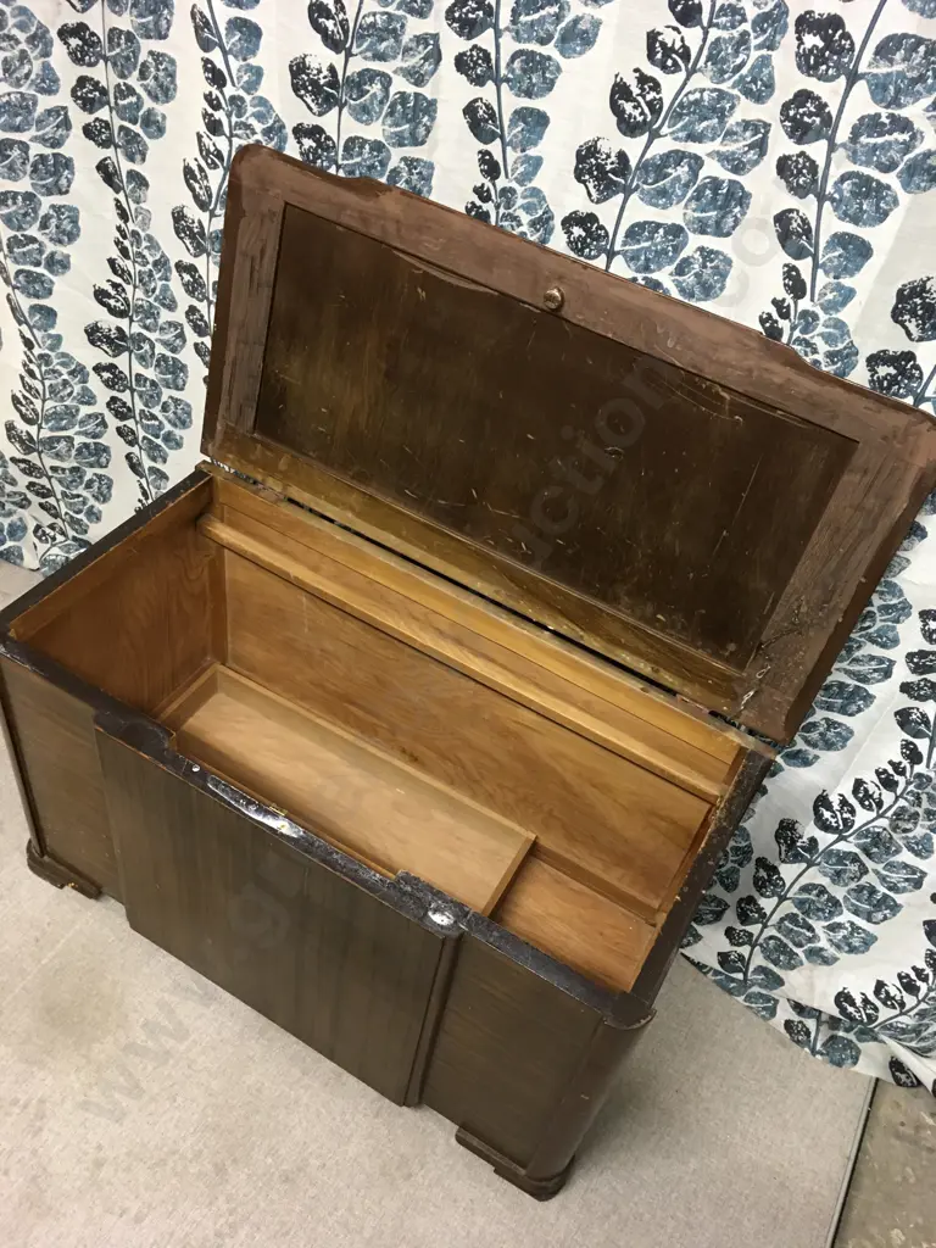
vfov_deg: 61.7
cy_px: 624
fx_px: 1046
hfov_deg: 48.2
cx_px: 468
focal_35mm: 29
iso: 160
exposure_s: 1/33
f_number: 2.2
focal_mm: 4.15
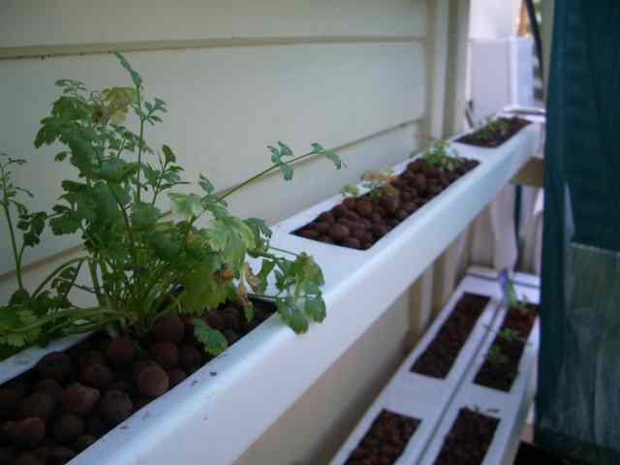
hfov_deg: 52.6
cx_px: 310
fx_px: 627
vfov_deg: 40.7
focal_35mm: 35
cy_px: 232
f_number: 2.6
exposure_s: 1/80
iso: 100
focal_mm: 5.8
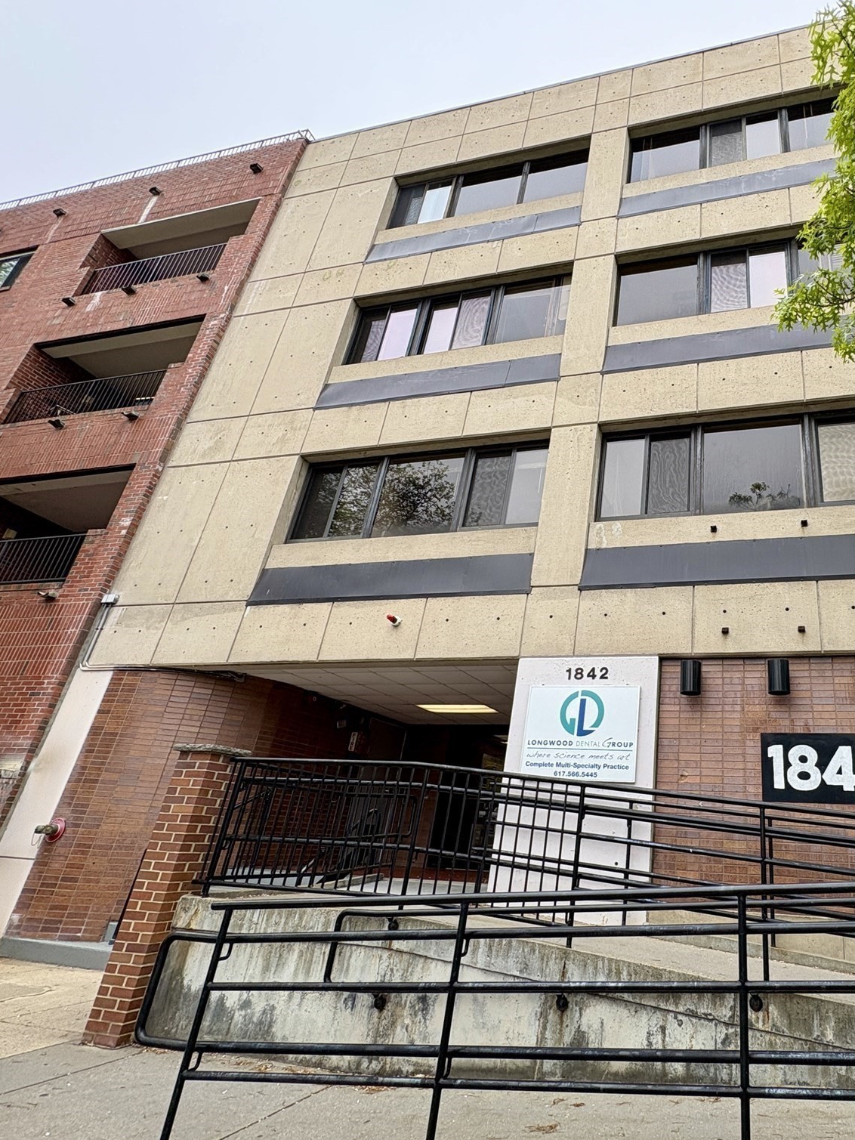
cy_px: 569
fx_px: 626
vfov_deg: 84.7
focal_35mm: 19
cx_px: 651
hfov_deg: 64.2
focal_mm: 2.22
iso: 40
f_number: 2.2
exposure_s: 1/162
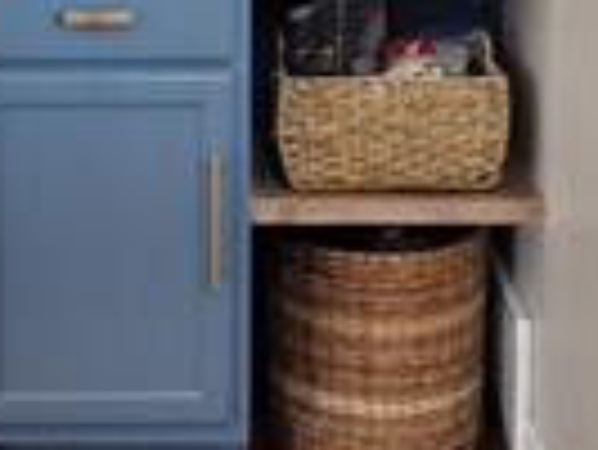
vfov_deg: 18.1
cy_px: -198
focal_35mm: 74
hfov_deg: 26.3
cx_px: 292
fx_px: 1280
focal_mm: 16
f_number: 7.1
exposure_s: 1/80
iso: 500
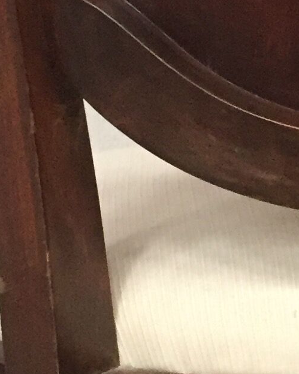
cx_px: 395
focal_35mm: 148
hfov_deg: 10.2
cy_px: 227
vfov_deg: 13.0
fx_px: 1638
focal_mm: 4.15
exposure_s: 1/25
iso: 250
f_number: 2.2
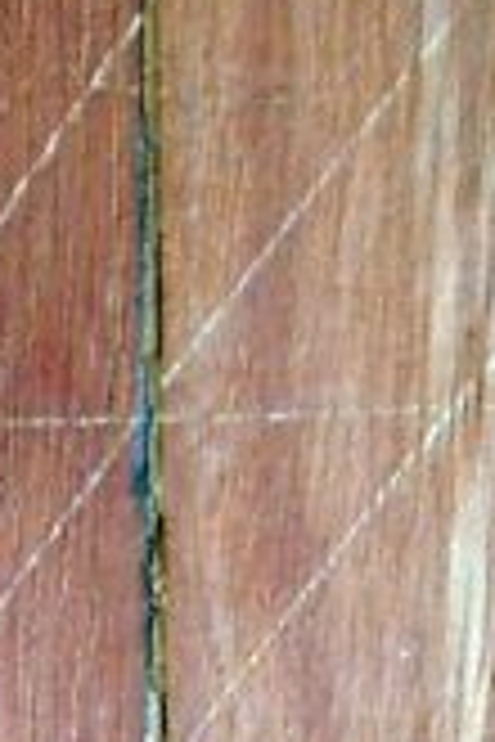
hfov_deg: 2.6
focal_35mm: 512
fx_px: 10561
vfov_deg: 3.9
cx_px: -990
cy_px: 2239
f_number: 5.6
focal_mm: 55
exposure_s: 1/60
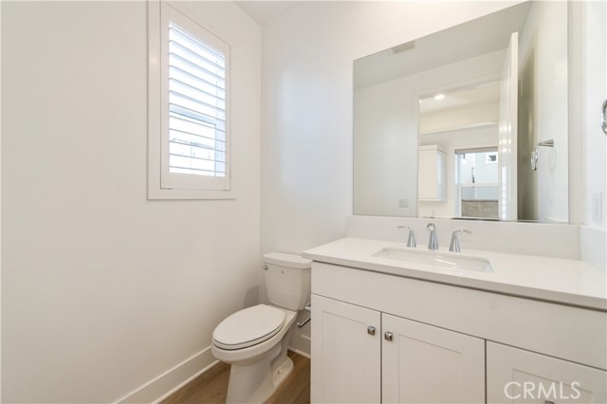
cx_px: 304
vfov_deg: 81.1
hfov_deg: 104.3
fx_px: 236
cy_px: 202
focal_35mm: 14
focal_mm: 14
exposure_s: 1/250
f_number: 4
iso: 400
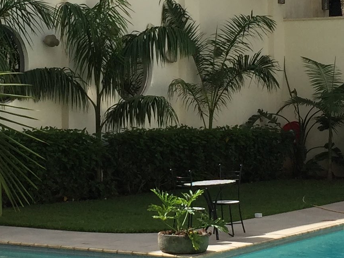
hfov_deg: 17.8
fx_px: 1093
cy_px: 84
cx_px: 86
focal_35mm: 110
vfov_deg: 13.4
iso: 32
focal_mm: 4.15
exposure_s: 1/2083
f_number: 2.2
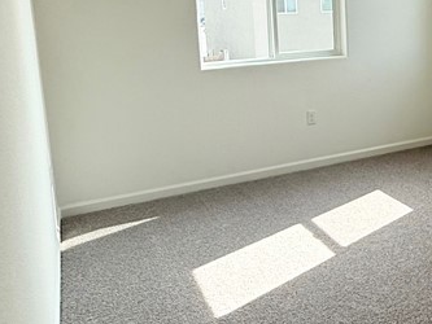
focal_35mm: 43
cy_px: 80
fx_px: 537
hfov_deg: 40.4
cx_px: 392
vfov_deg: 33.0
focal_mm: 2.22
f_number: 2.2
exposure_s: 1/315
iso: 64
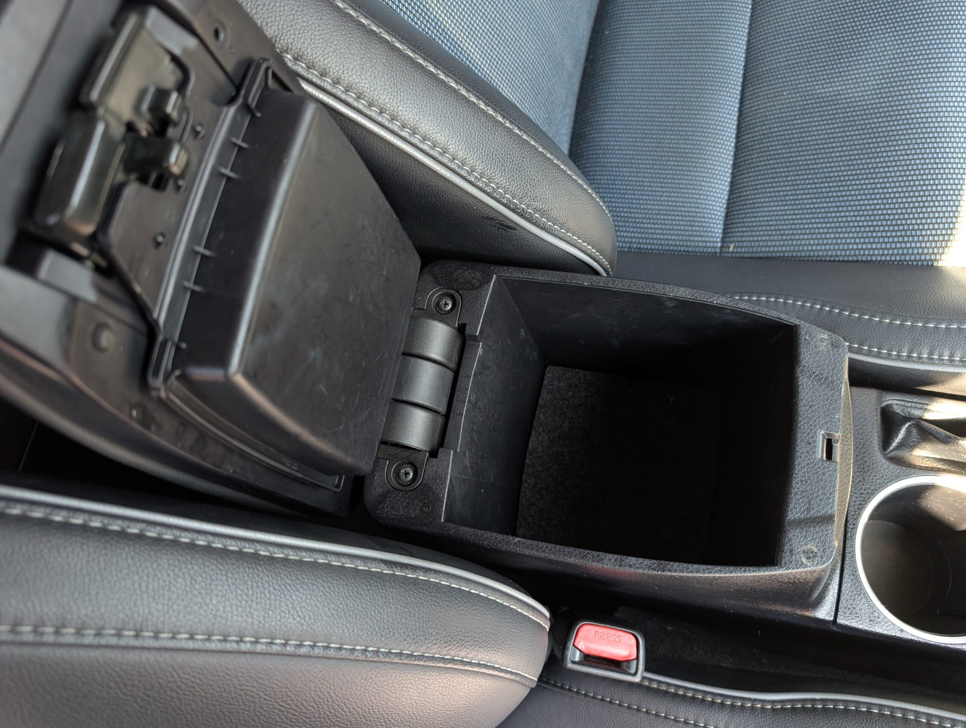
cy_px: 364
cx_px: 483
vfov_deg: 56.9
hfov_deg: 71.5
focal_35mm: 24
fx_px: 671
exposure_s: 1/421
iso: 584
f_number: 1.68
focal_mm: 6.9
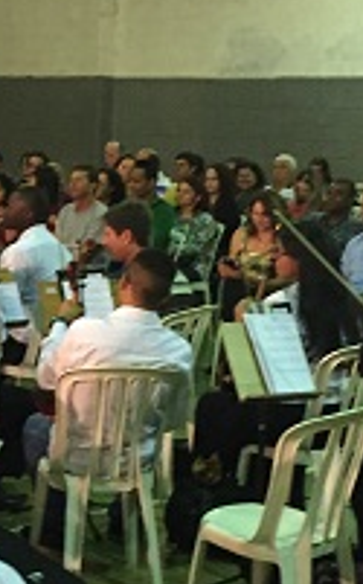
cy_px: 353
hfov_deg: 13.3
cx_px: -73
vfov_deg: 21.9
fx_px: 1509
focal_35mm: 95
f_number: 2.2
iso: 250
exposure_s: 1/15
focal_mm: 4.15
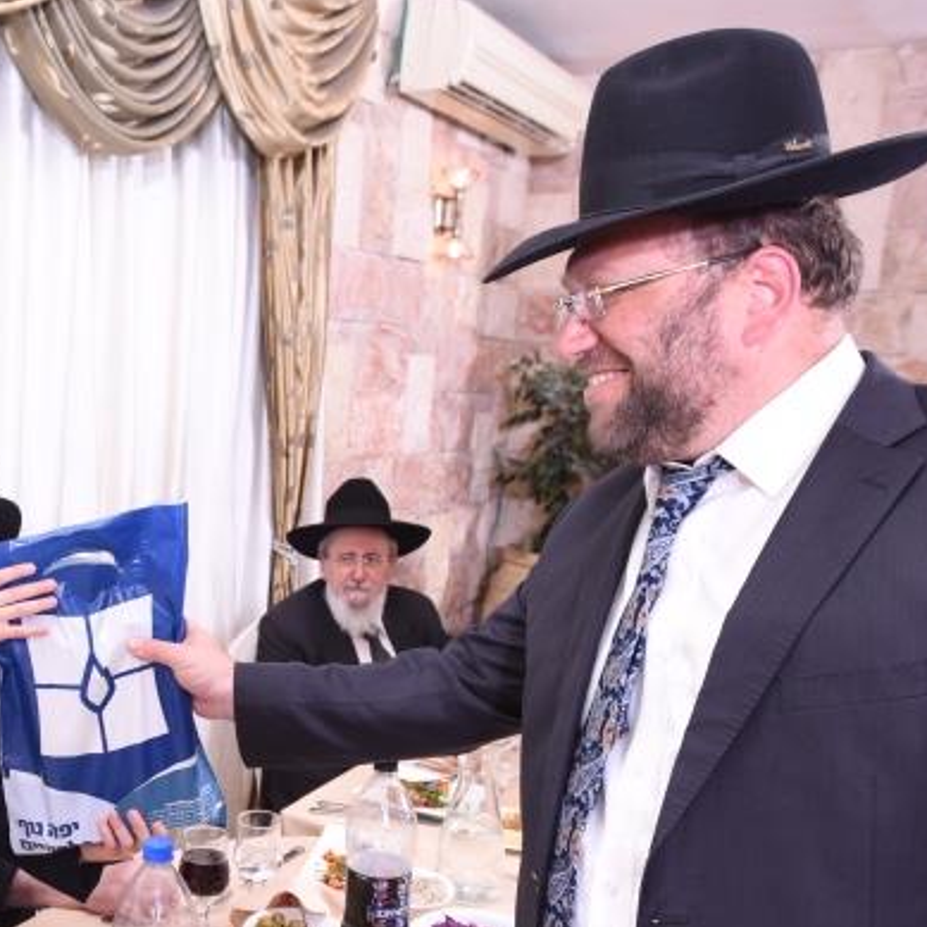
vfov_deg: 43.3
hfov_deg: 41.5
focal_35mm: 38
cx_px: 153
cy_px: 614
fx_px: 1151
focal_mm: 17
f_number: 5
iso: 640
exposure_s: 1/100
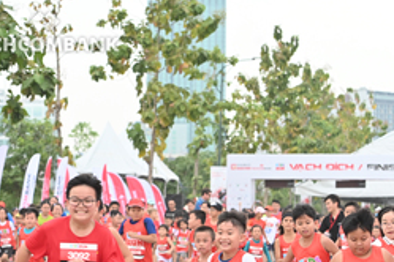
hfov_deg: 15.2
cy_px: 215
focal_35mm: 135
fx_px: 1477
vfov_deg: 10.1
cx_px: 132
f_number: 5.6
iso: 640
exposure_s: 1/200
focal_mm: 75
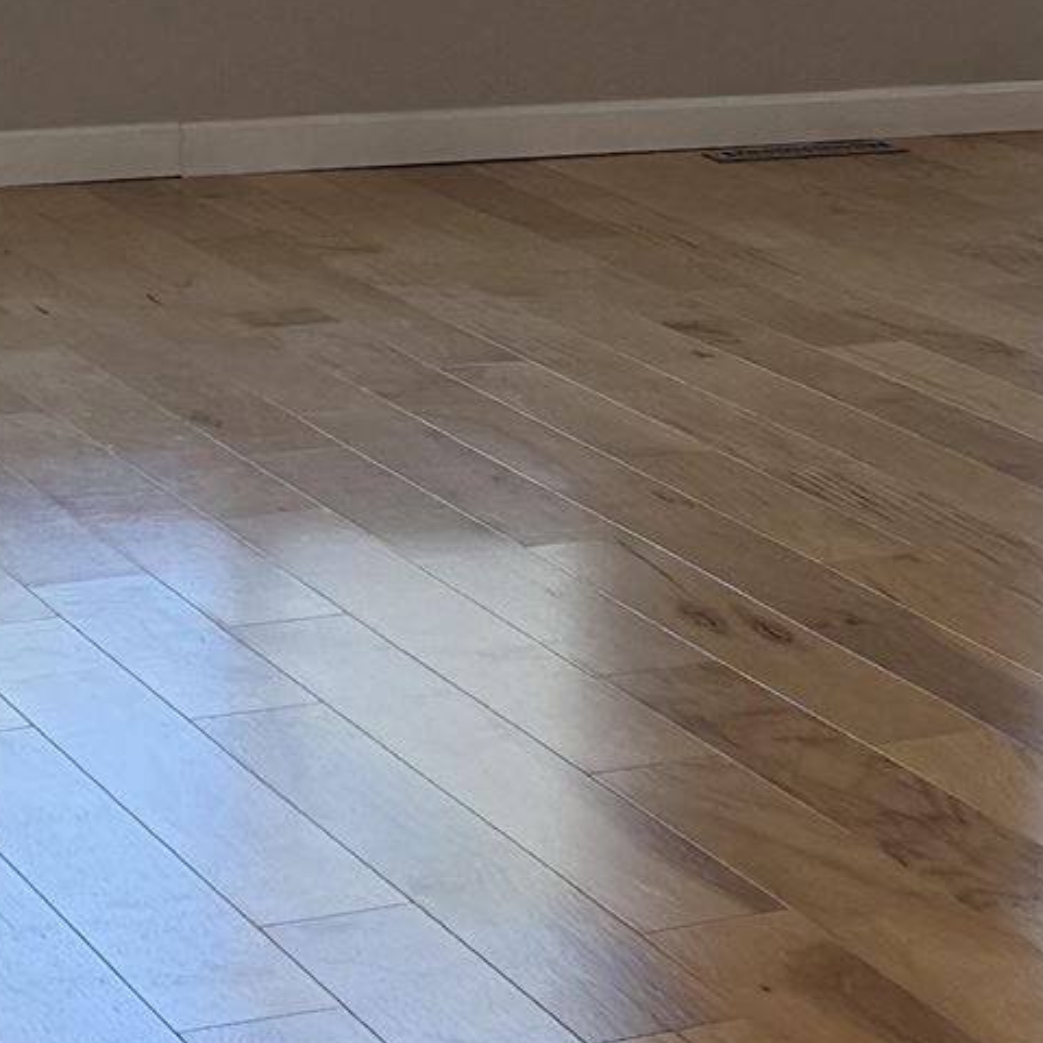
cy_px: 24
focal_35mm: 136
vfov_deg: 12.7
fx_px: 4636
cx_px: 1746
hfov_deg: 12.0
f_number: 1.78
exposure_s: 1/319
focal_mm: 6.76
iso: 100
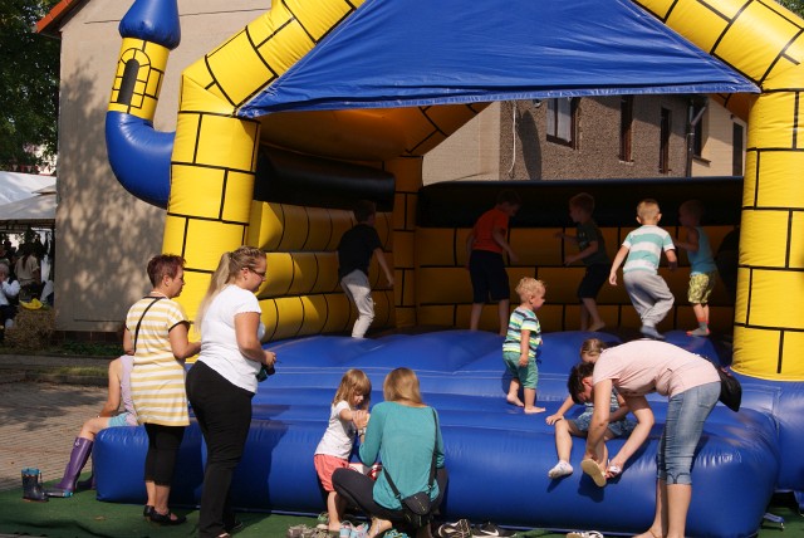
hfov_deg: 33.4
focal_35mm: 60
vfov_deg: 22.7
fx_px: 1341
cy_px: 269
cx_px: 402
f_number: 11
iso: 100
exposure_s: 1/100
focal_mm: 40
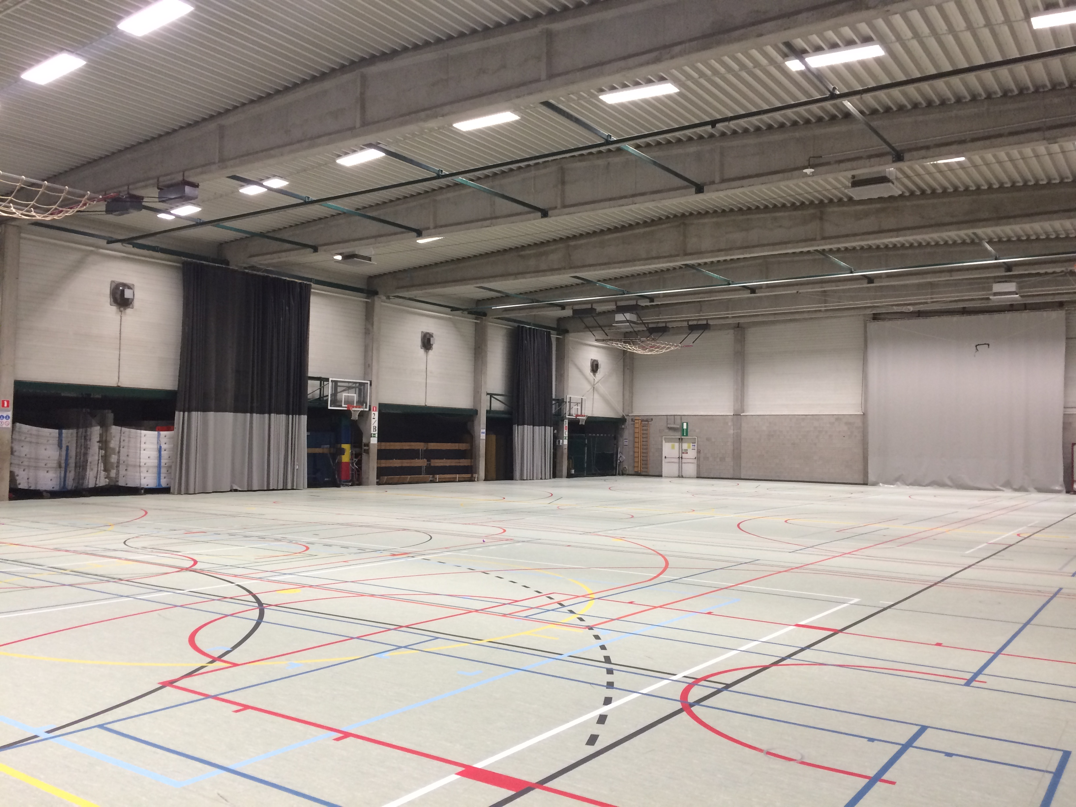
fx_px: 901
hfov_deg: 61.7
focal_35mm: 29
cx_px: 538
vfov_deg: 48.2
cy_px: 404
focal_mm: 4.15
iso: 64
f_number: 2.2
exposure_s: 1/33
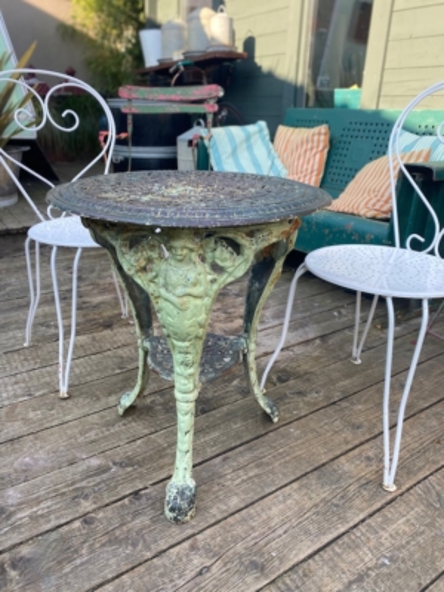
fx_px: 445
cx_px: 222
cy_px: 296
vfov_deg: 67.3
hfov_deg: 53.1
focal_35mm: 26
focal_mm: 4.25
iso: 32
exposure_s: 1/184
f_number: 1.8
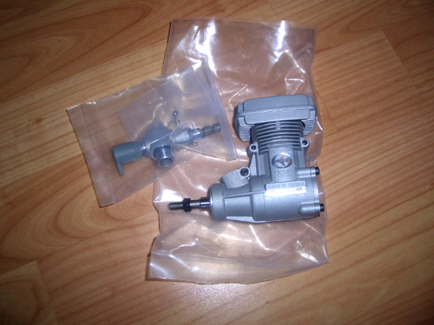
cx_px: 217
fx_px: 439
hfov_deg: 52.6
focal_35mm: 35
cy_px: 162
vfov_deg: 40.7
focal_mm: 5.8
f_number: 4.3
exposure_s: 1/60
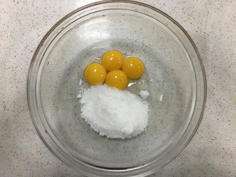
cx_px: 118
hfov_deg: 61.7
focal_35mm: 29
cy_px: 88
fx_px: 198
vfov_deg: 48.2
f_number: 2.2
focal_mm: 4.15
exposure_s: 1/33
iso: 125
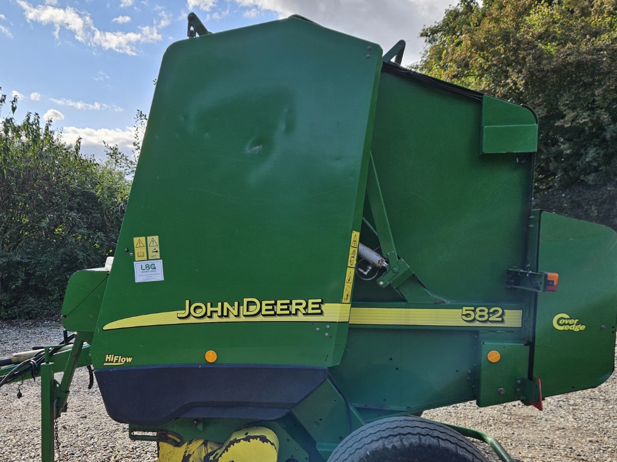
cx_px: 251
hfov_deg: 56.4
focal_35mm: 32
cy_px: 305
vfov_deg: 43.6
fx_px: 570
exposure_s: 1/535
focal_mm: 5.4
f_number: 1.8
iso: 25
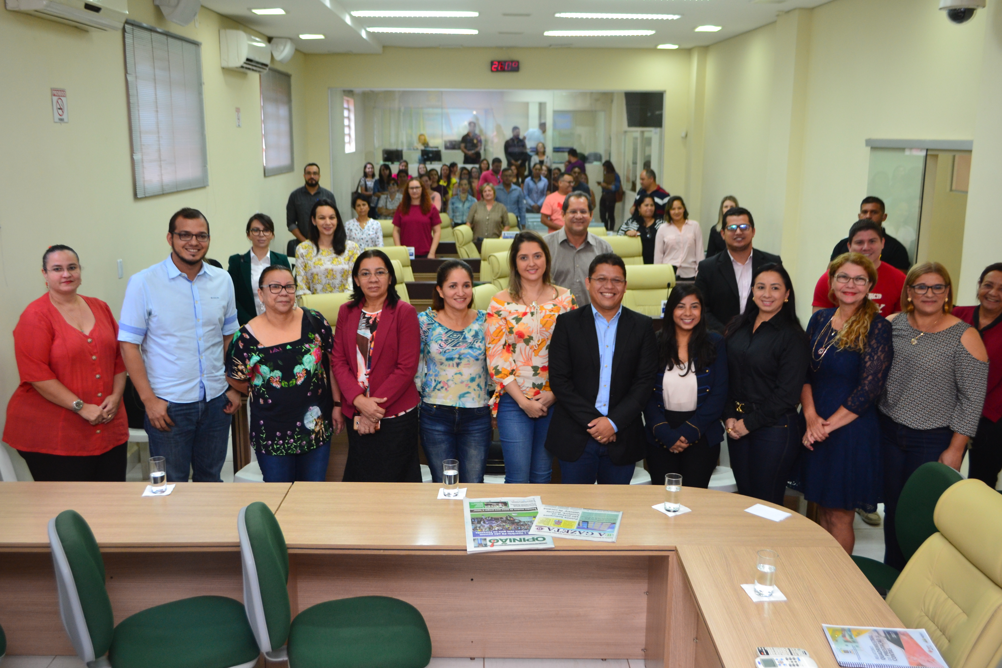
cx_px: 501
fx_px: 918
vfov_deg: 40.0
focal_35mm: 33
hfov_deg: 57.2
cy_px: 334
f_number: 4
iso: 500
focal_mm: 22
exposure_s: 1/30
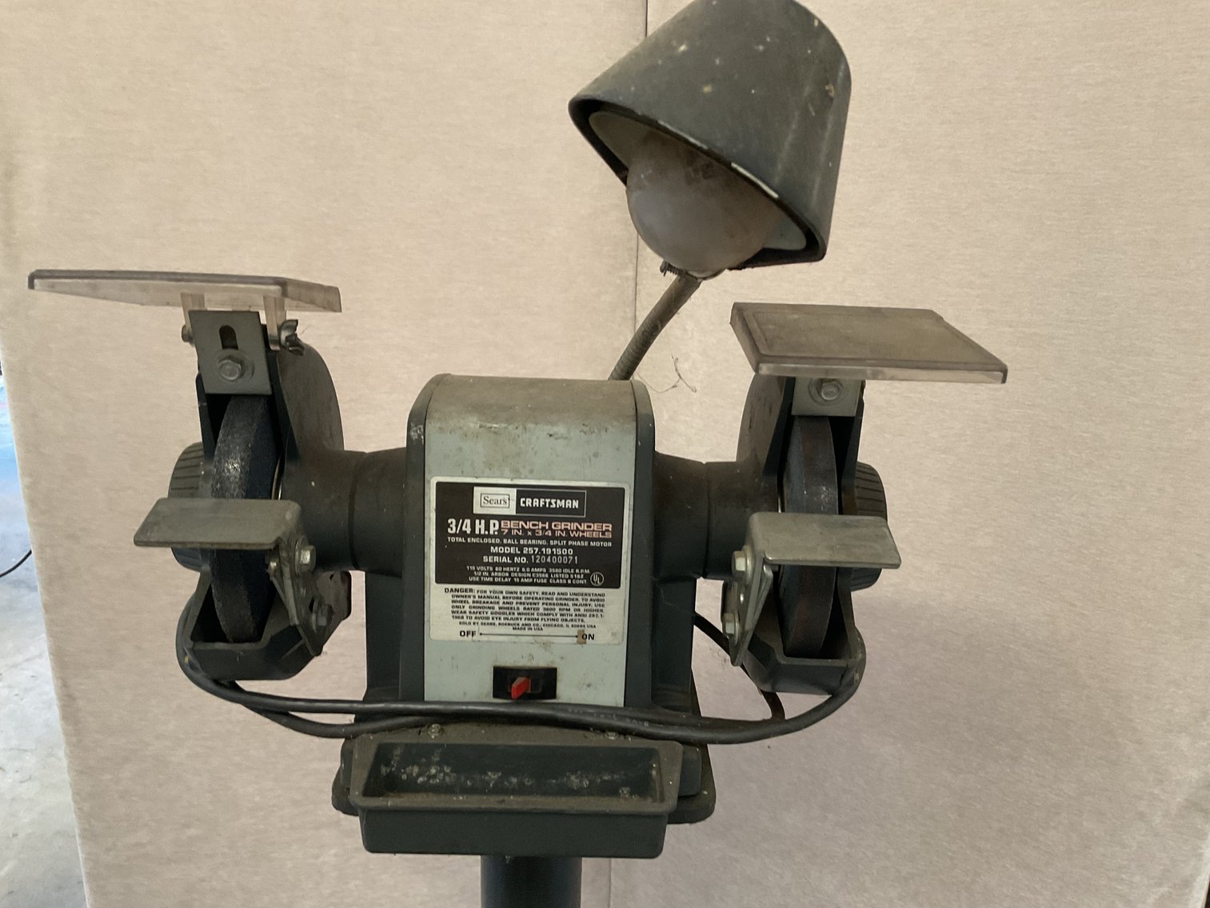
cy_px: 454
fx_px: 1014
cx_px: 605
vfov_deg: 48.2
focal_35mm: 29
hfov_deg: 61.7
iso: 250
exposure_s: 1/40
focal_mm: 3
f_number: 1.8
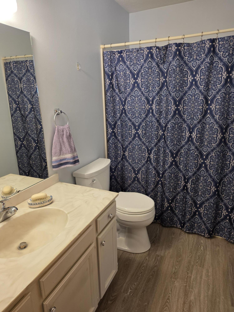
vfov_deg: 73.9
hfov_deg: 58.9
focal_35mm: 23
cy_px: 156
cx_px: 117
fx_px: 207
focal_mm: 6.3
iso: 200
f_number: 1.7
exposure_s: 1/120
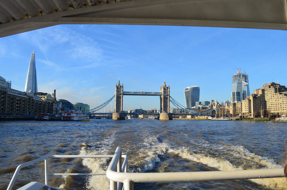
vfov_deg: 43.4
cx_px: 144
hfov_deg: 62.0
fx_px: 239
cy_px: 95
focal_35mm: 30
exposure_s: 1/125
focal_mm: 20
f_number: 11
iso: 100
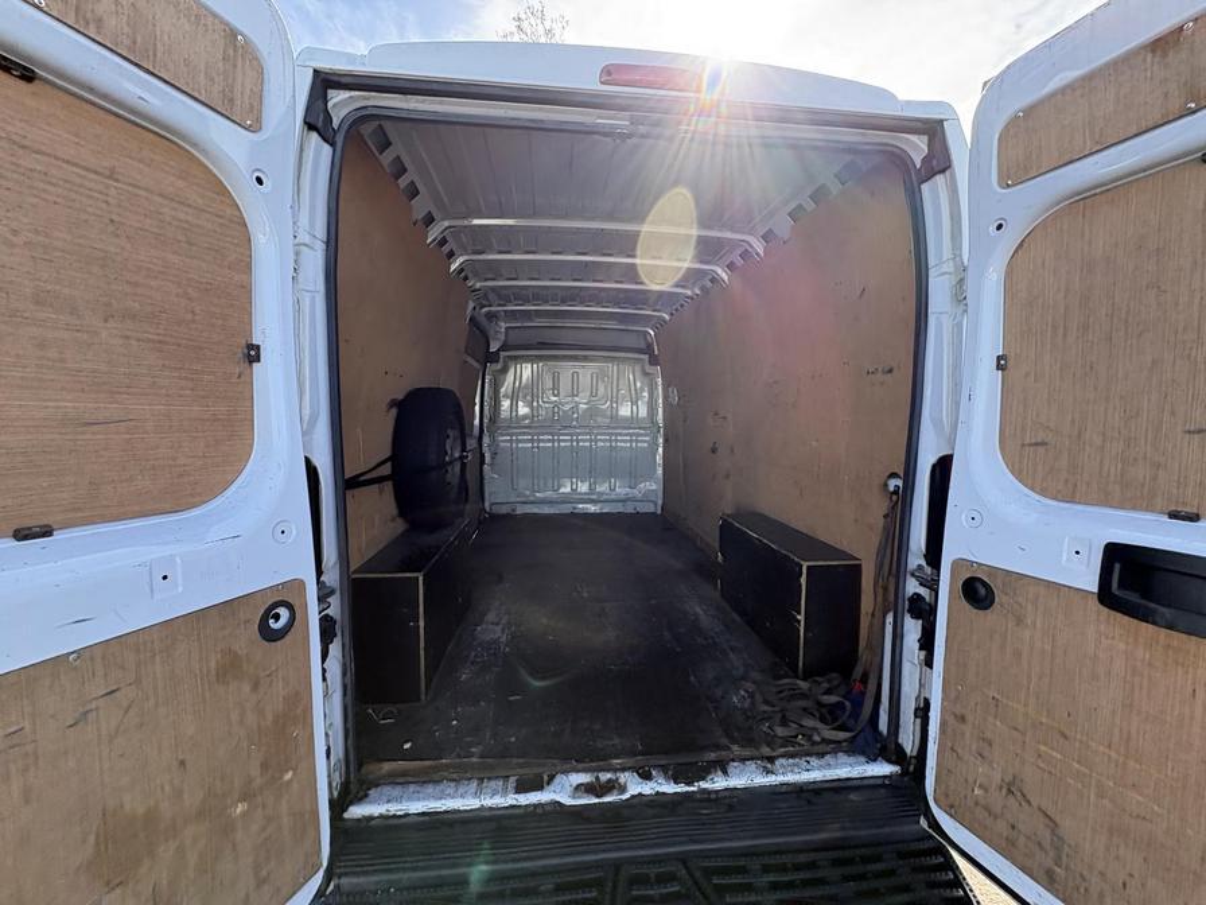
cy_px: 452
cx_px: 603
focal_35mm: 14
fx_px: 488
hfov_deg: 102.1
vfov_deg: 85.7
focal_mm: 2.22
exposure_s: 1/223
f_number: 2.2
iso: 64
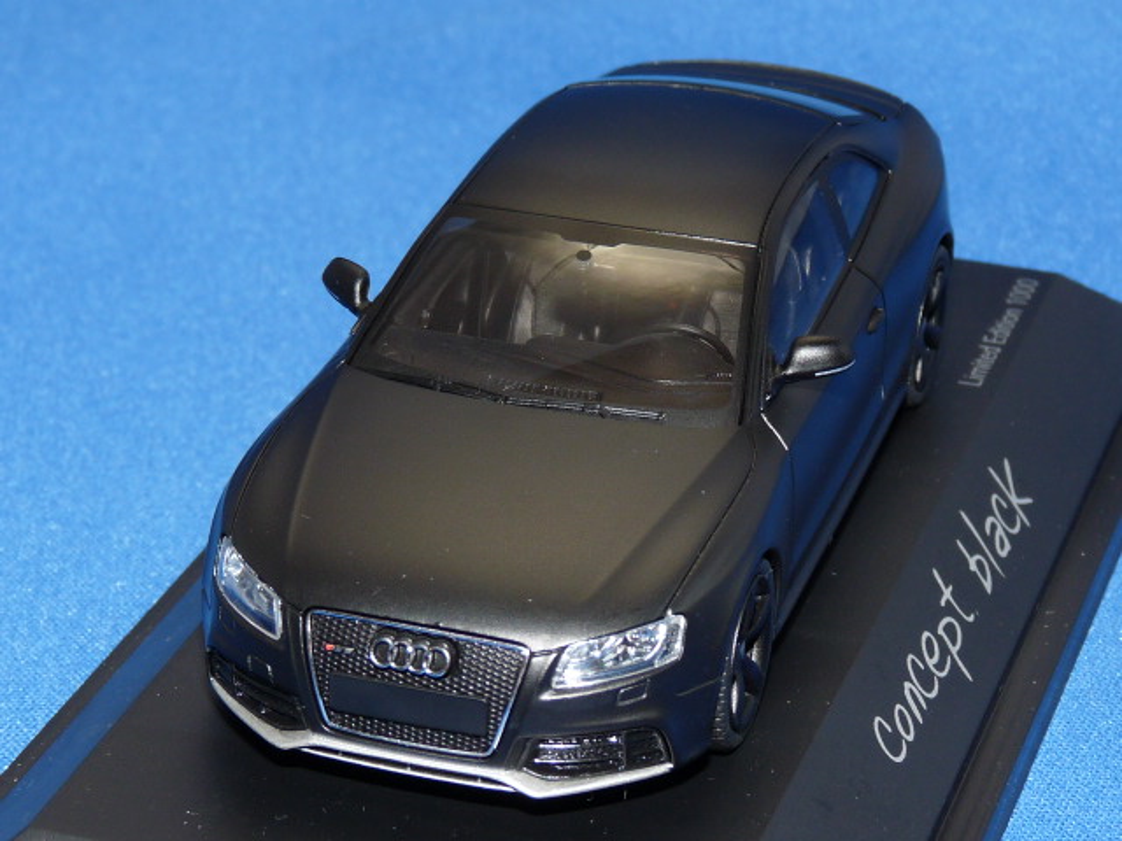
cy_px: 420
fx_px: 3598
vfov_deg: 13.3
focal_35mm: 111
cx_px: 561
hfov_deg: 17.7
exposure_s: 1/30
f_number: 4
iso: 100
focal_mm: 11.1
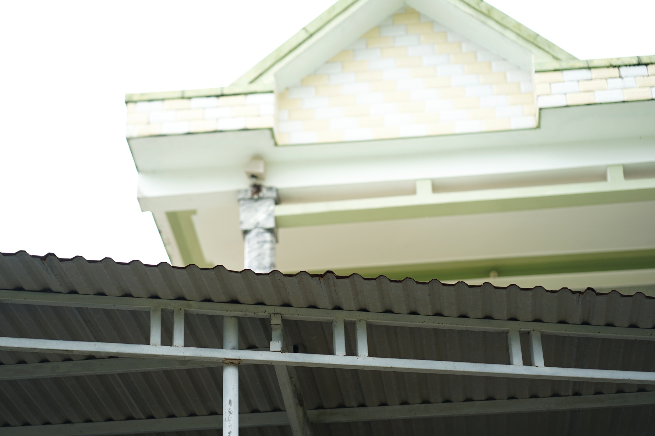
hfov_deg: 23.9
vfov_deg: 16.1
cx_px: 328
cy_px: 218
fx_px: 1546
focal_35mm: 85
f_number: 2.5
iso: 200
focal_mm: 85
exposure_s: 1/640
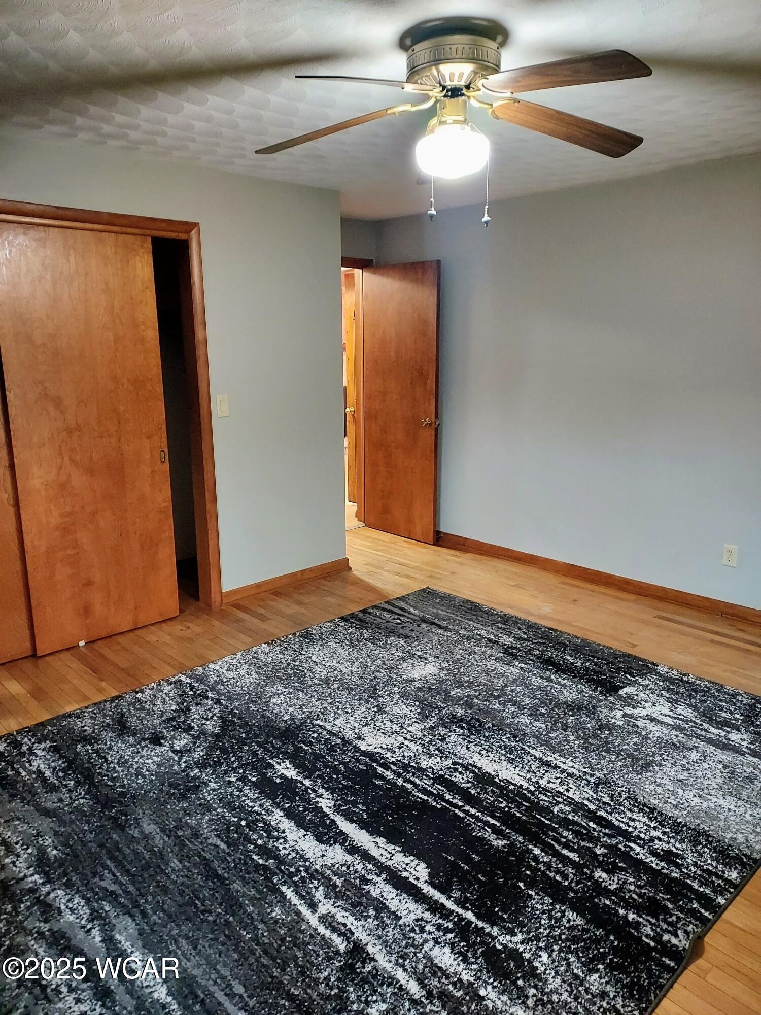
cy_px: 508
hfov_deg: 56.8
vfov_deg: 71.6
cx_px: 380
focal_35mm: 24
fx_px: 703
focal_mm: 4.6
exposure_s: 1/24
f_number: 1.8
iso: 640
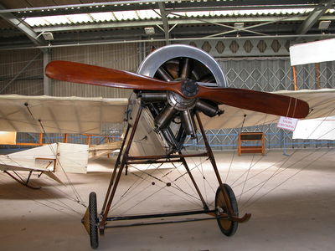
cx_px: 168
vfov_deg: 40.7
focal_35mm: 35
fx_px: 339
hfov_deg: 52.6
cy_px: 126
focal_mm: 8.9
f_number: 3.2
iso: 100
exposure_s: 1/59.6
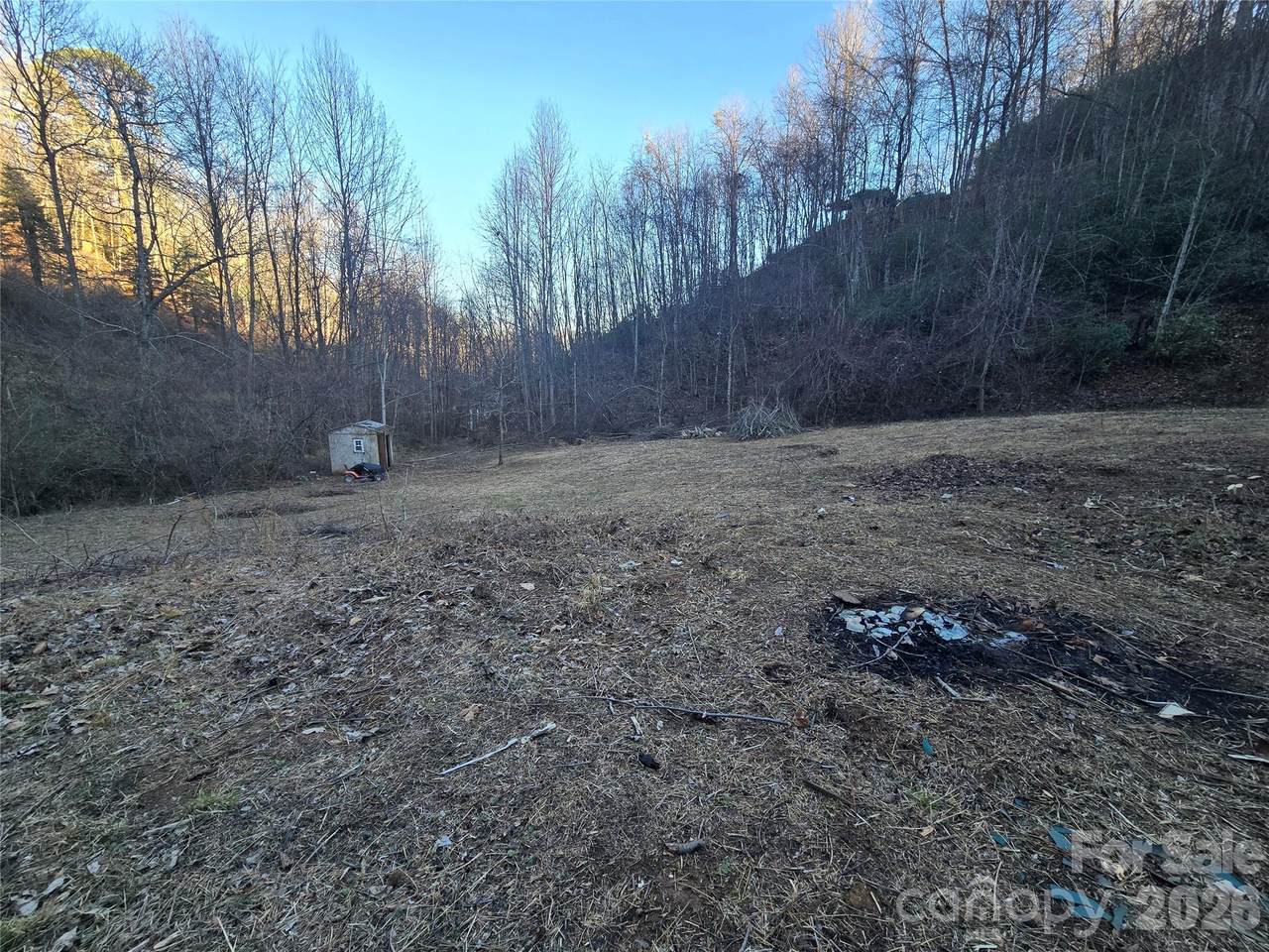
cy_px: 476
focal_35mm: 13
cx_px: 634
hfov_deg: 106.2
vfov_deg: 89.9
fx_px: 477
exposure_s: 1/196
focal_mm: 2.2
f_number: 2.2
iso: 50
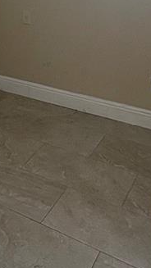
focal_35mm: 56
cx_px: -24
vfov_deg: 34.1
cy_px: 2
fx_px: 399
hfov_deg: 20.3
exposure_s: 1/120
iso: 125
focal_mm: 2.22
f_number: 2.2
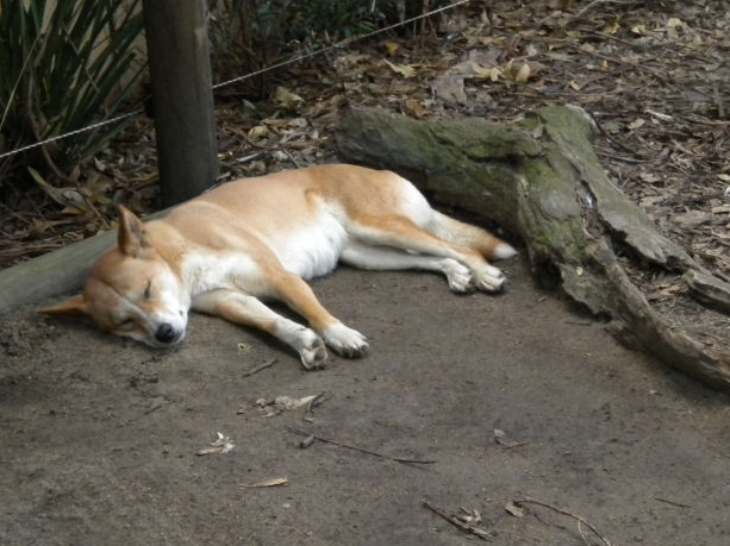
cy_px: 236
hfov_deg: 16.4
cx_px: 320
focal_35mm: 120
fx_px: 2529
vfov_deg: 12.3
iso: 502
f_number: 5.9
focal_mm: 18.9
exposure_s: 1/138
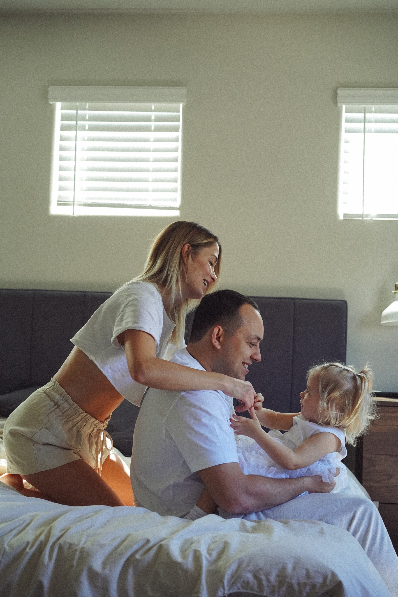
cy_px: 298
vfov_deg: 36.2
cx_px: 199
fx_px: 912
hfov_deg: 24.6
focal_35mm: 55
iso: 3200
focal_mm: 55
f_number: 4.5
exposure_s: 1/400
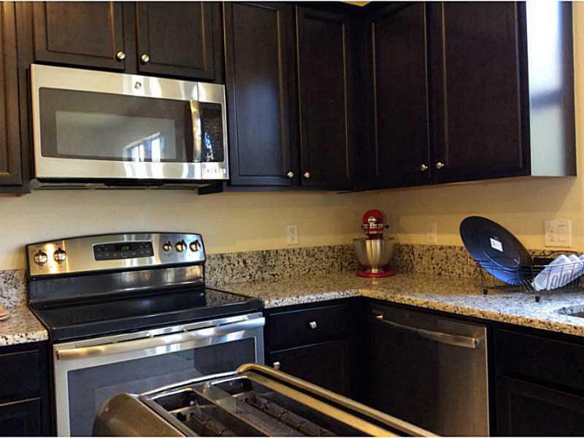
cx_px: 292
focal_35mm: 32
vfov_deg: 44.2
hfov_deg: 56.8
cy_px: 219
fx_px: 540
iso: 200
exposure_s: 1/24
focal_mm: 3.3
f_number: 2.4
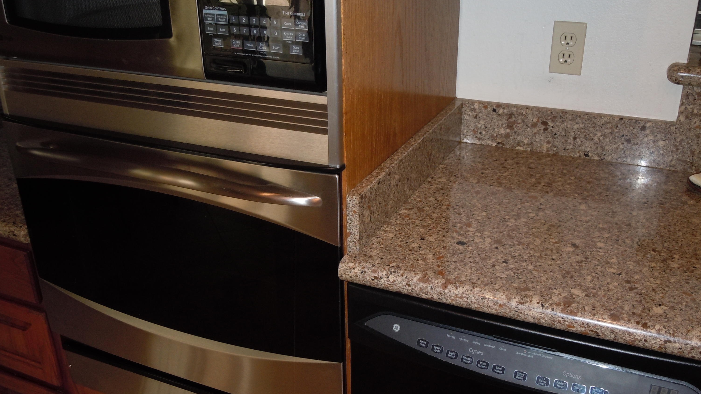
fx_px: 669
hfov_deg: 55.3
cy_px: 195
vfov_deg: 32.8
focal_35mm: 36
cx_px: 350
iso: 200
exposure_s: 1/30
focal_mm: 5.9
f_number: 4
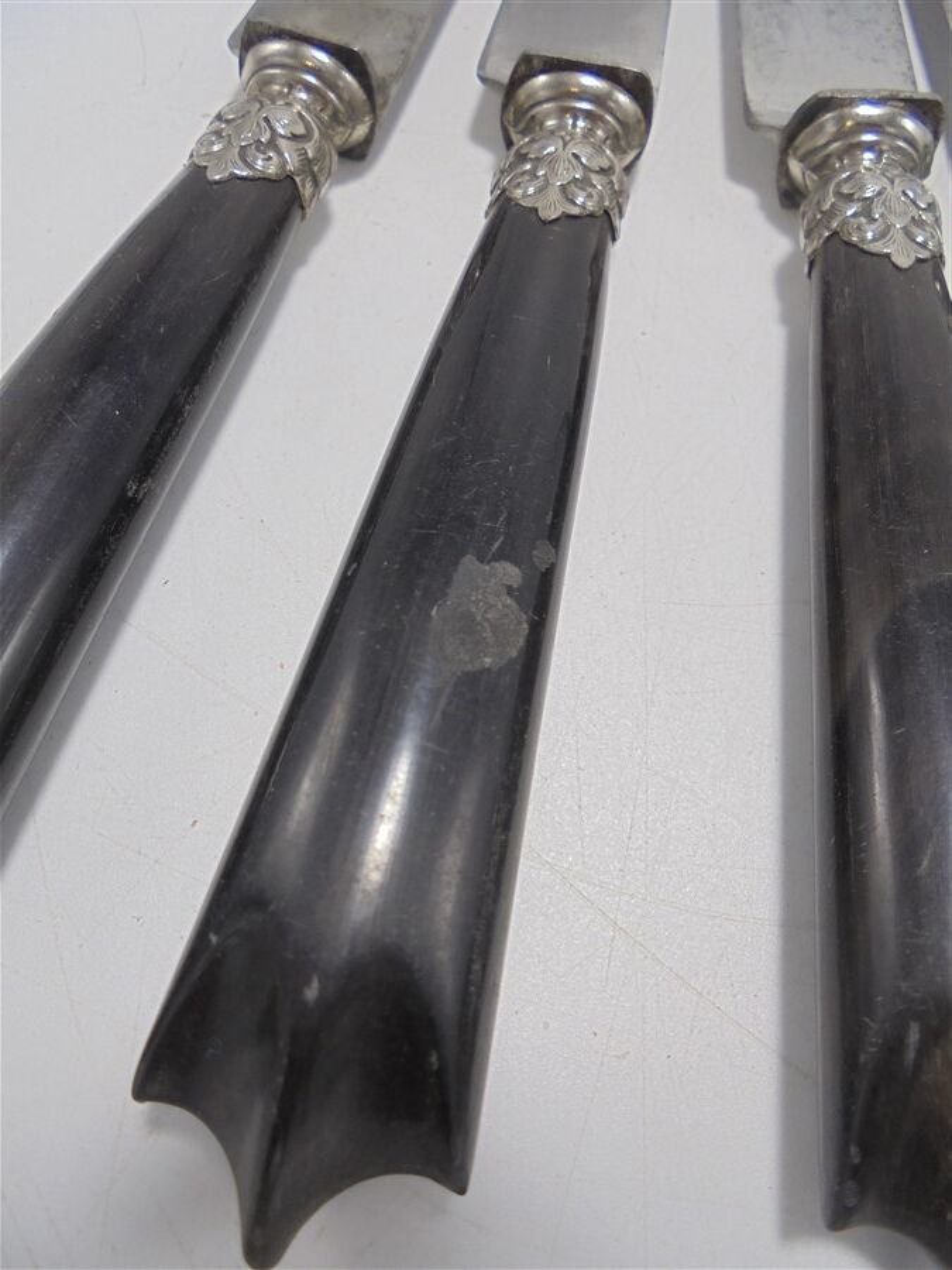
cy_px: 635
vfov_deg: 67.3
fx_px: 953
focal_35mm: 26
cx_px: 476
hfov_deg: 53.1
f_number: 3.5
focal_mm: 4.6
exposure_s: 1/60
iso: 100
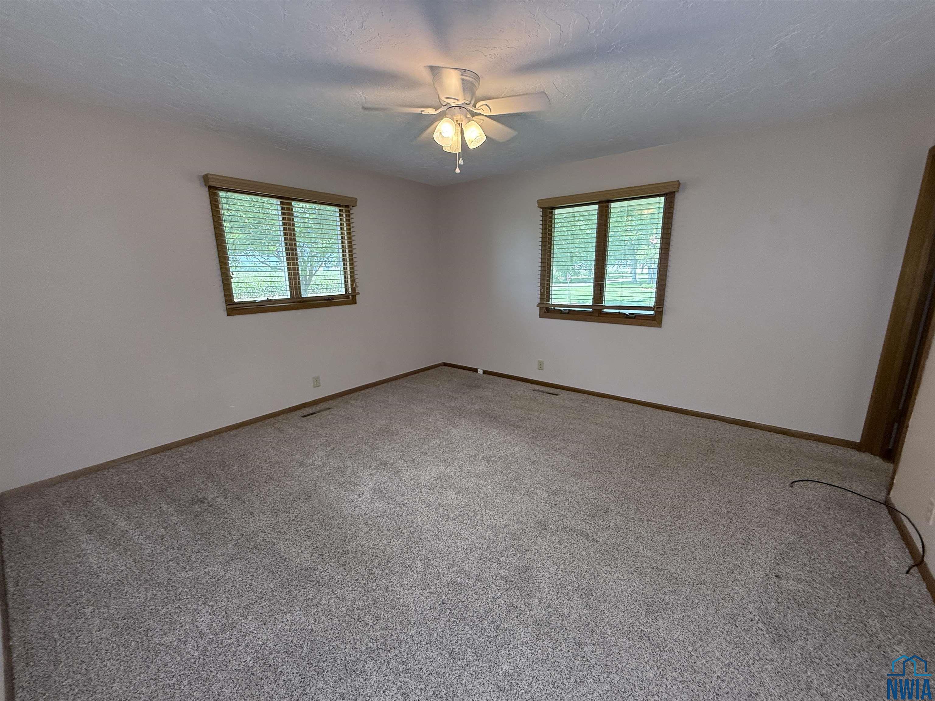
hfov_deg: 102.1
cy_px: 350
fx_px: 378
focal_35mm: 14
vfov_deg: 85.7
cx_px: 468
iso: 250
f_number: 2.2
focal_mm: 2.22
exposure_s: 1/120
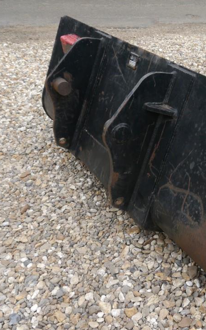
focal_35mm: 42
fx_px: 378
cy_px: 167
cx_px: 213
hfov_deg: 28.4
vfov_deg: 47.2
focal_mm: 14
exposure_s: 1/200
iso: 160
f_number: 5.6
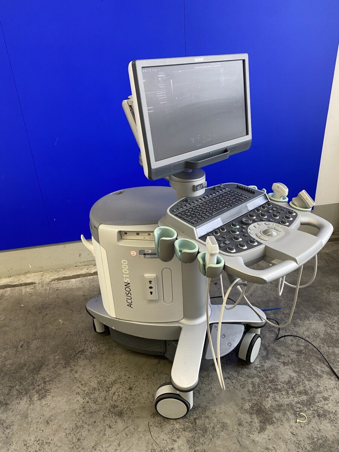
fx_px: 339
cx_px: 170
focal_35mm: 26
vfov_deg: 67.3
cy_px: 226
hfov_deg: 53.1
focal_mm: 4.25
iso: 80
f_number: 1.8
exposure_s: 1/50
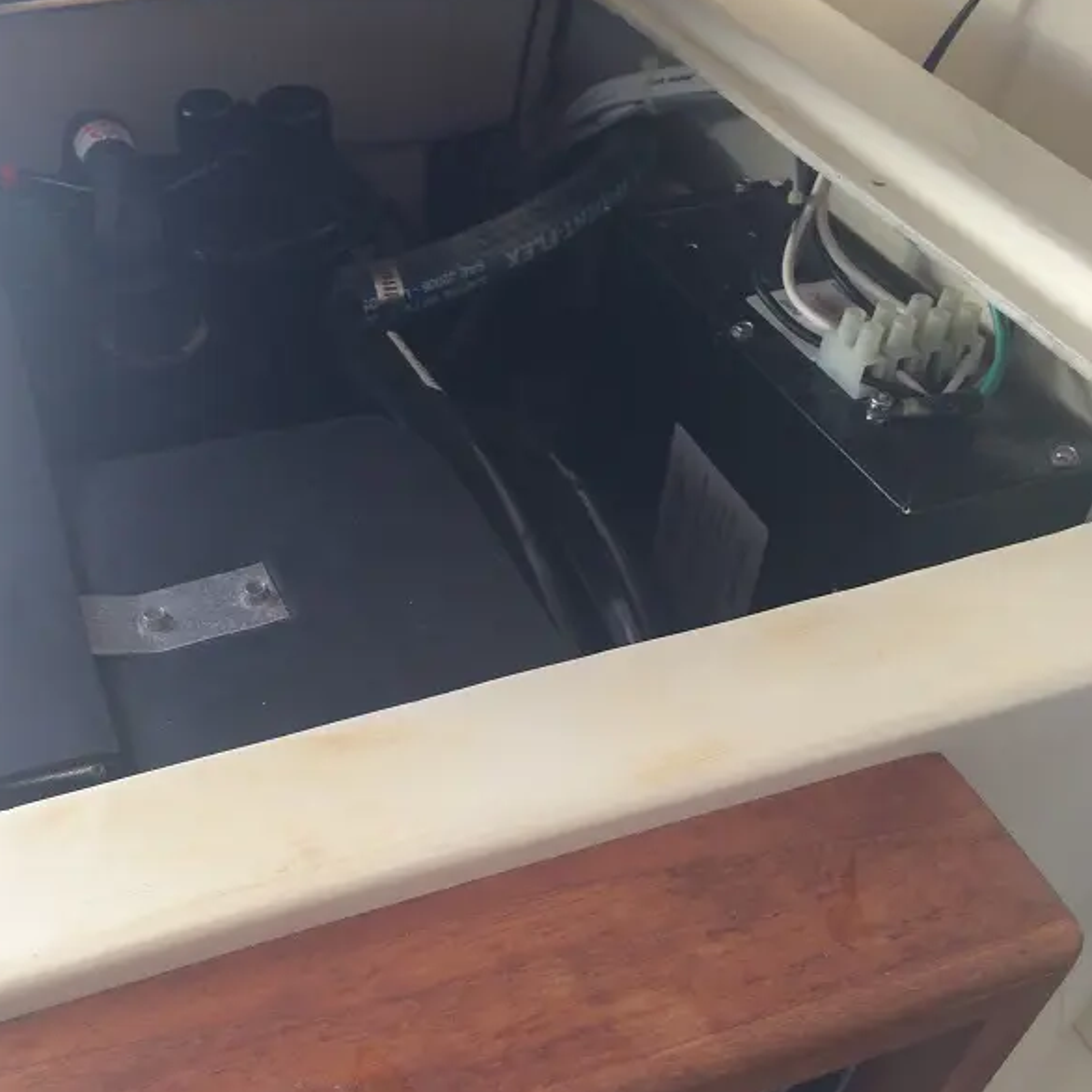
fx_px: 1249
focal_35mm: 35
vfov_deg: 47.2
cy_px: 546
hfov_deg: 46.4
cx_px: 352
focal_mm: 4.15
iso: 32
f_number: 2.2
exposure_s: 1/60
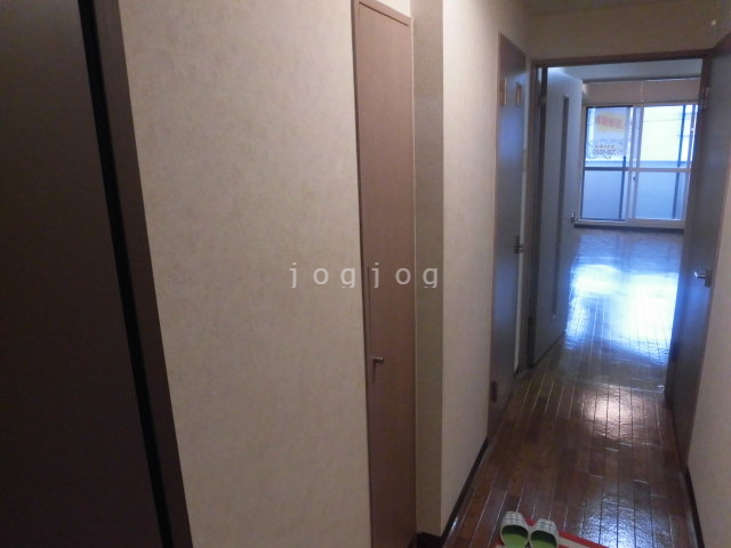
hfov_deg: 71.6
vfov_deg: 56.8
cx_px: 366
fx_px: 507
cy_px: 274
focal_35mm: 24
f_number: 3.1
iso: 400
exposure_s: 1/30
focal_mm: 4.3
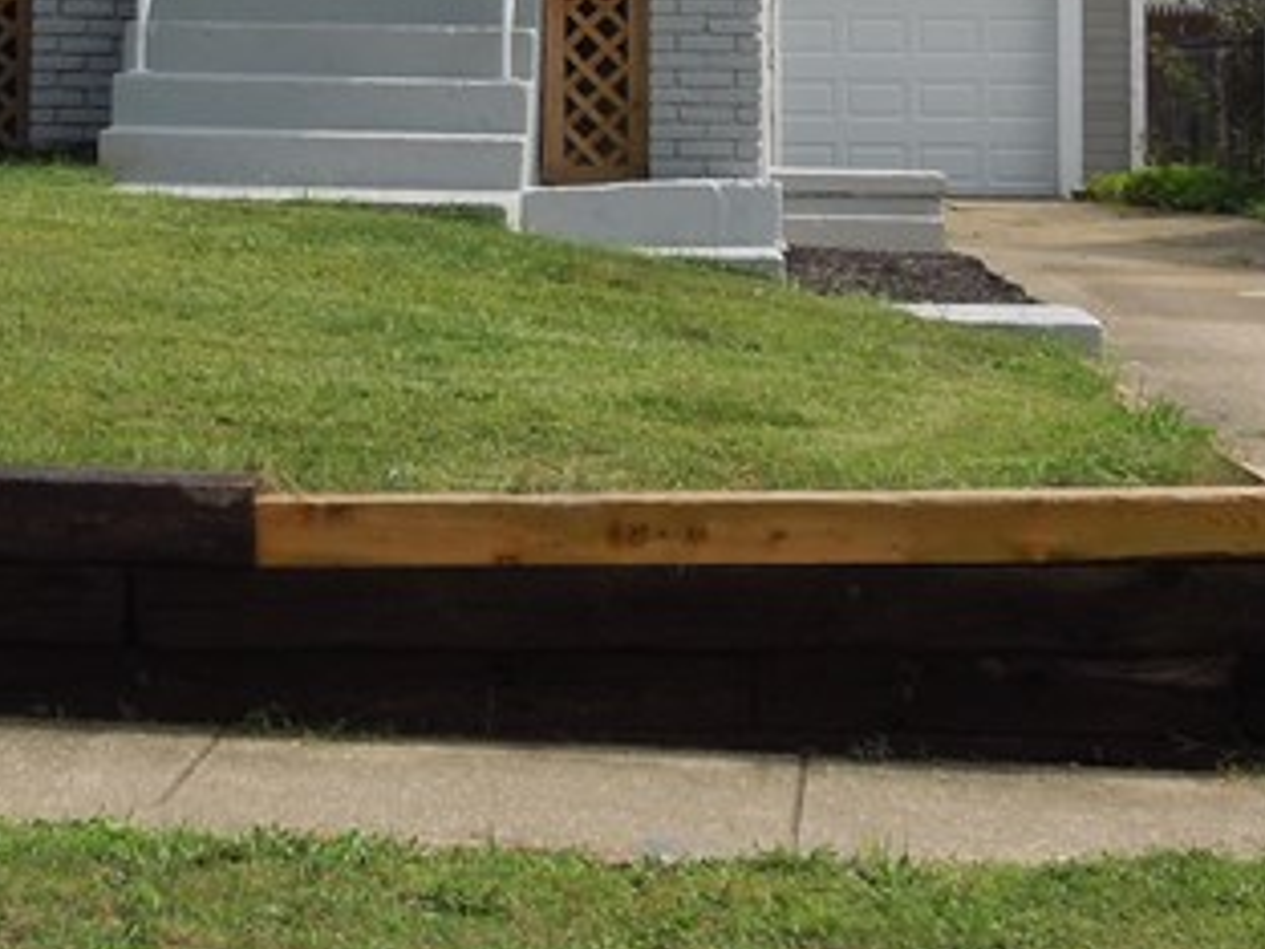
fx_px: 4203
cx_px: 243
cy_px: -93
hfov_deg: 17.0
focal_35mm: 115
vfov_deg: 12.7
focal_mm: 6.3
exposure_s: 1/800
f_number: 3.7
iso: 100
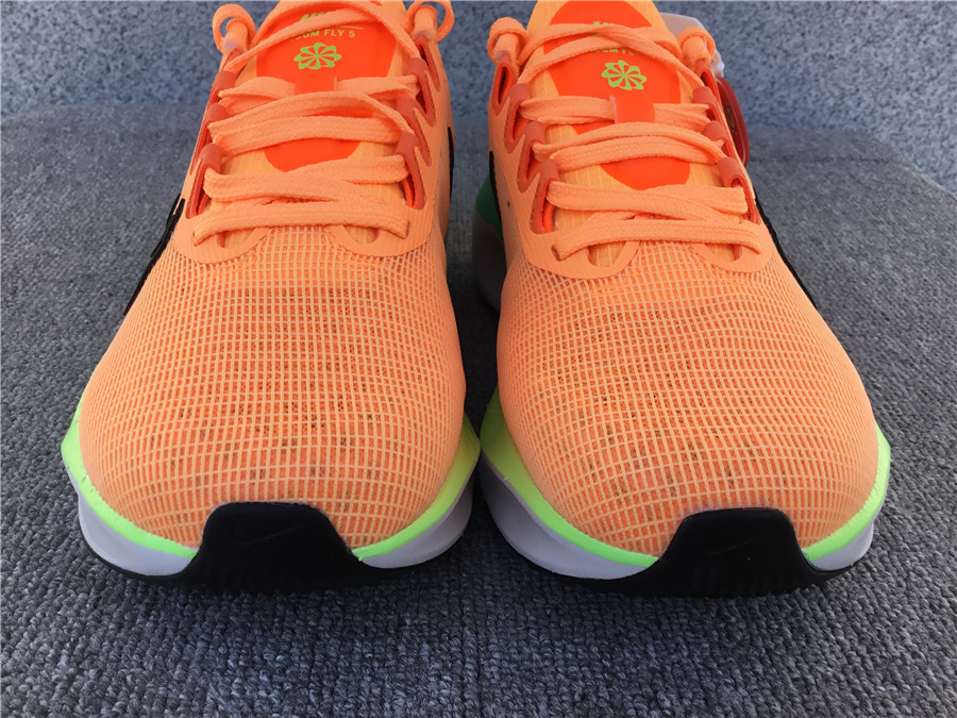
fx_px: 857
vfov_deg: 45.4
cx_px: 478
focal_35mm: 31
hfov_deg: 58.4
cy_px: 359
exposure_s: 1/463
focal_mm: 3.3
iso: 25
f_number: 2.4
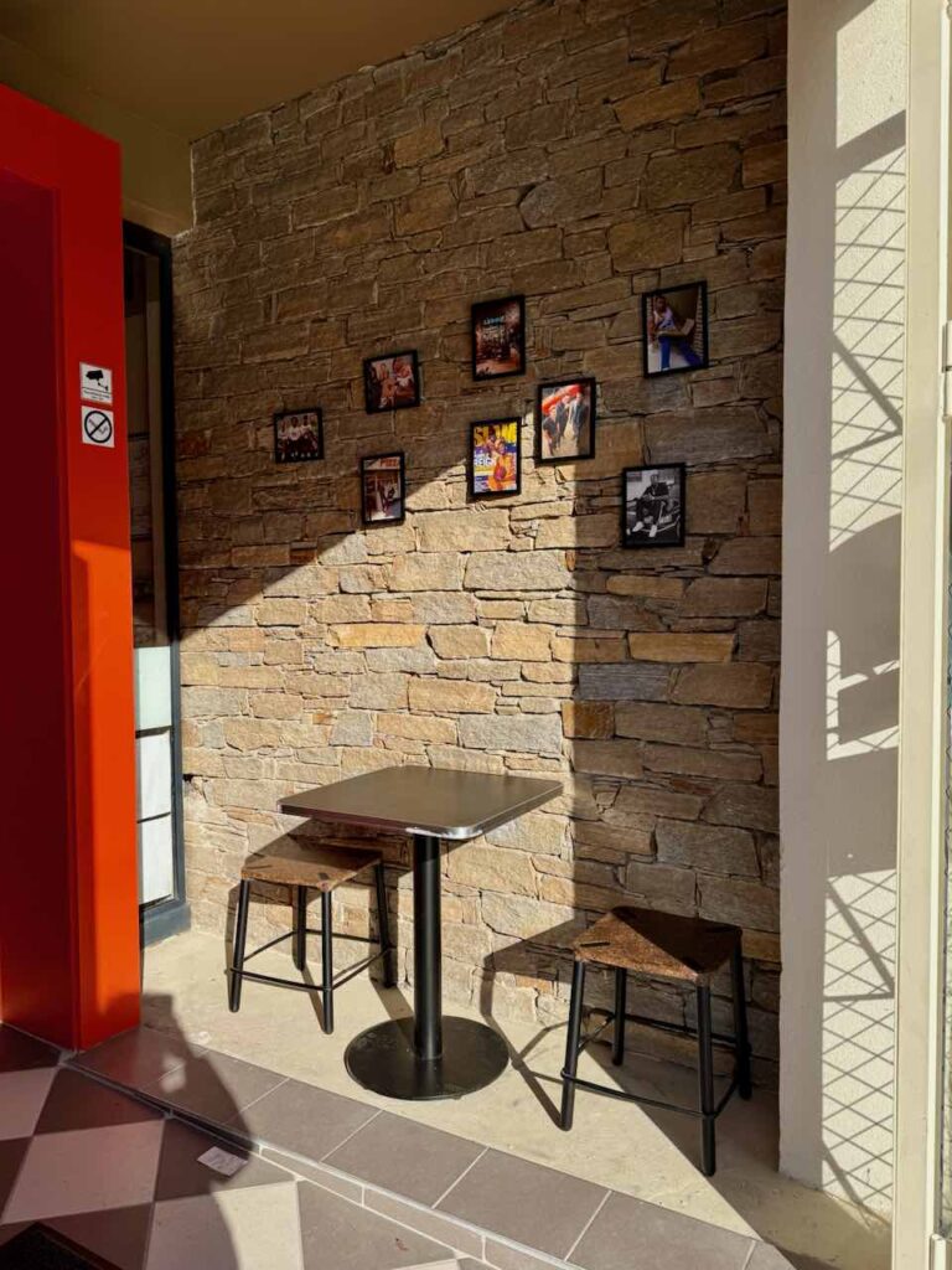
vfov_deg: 71.6
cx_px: 476
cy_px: 635
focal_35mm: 24
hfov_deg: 56.8
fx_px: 880
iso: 80
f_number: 1.78
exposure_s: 1/3953
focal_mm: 6.76
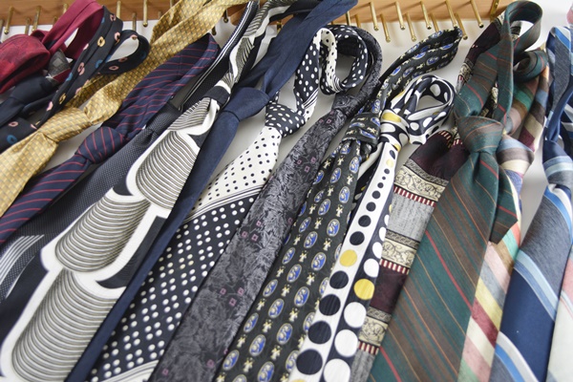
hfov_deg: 49.6
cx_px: 286
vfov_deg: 34.2
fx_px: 621
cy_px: 191
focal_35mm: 39
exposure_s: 1/80
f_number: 4.2
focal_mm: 26
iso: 400
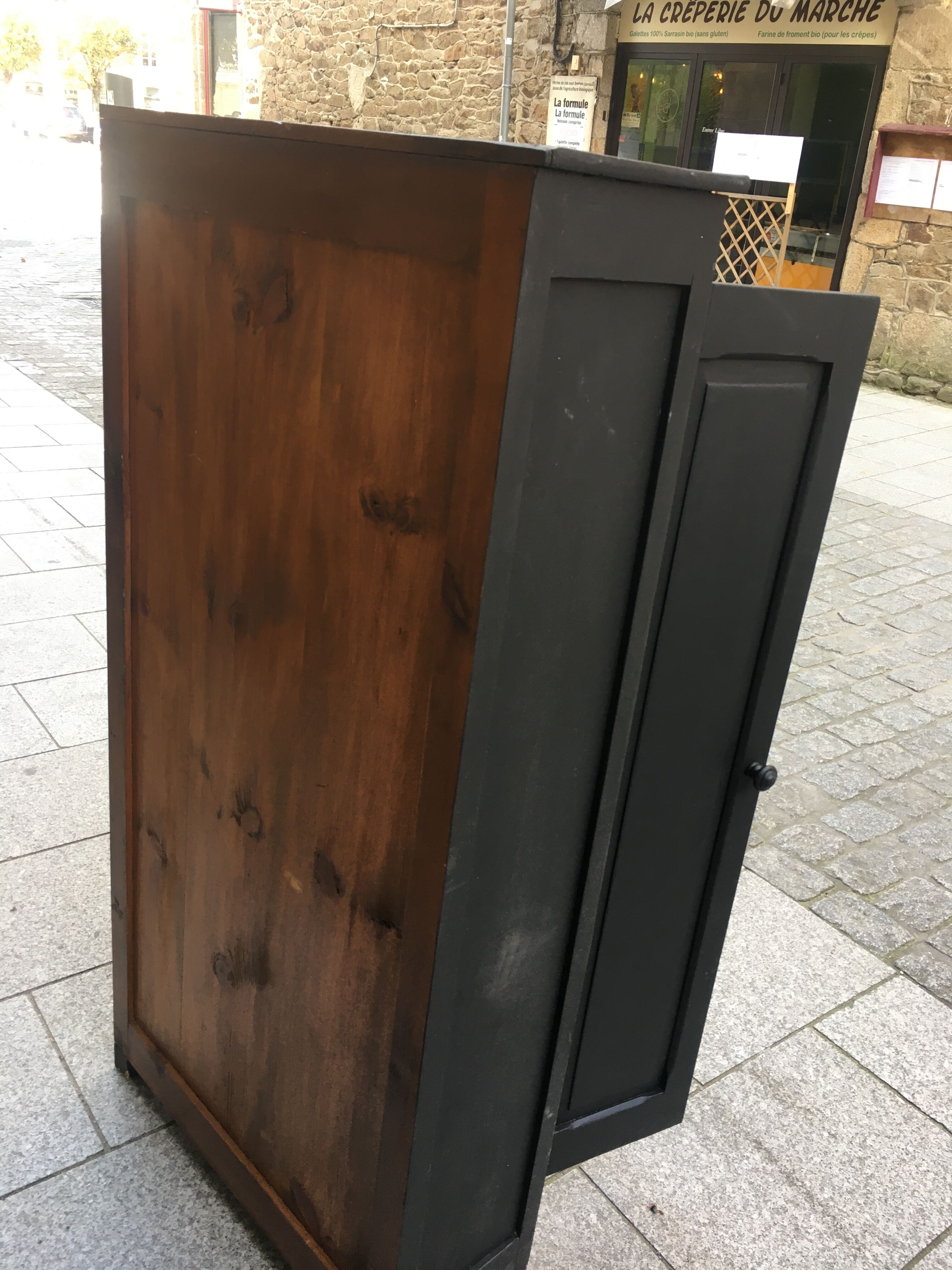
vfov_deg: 61.7
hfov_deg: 48.2
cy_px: 635
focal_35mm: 29
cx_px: 476
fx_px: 1063
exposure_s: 1/33
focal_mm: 4.15
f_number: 2.2
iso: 25
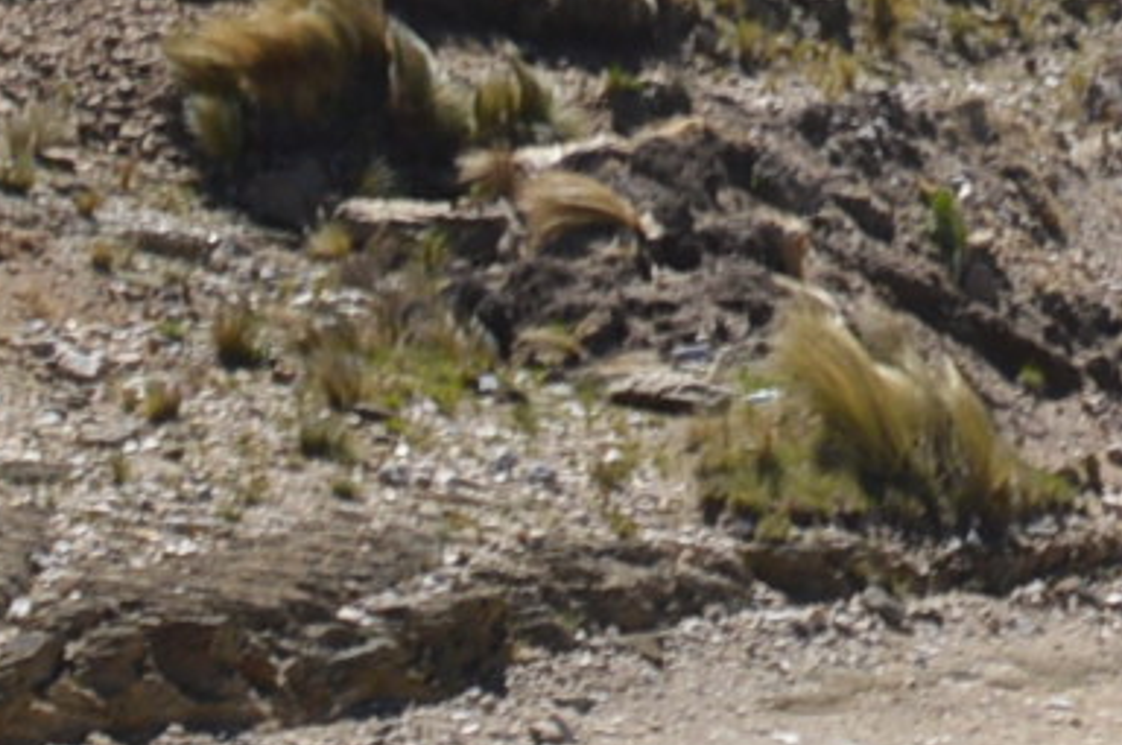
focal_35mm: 282
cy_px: 1020
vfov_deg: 4.8
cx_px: 2668
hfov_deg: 6.9
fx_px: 8778
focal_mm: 24
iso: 100
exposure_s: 1/250
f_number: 8
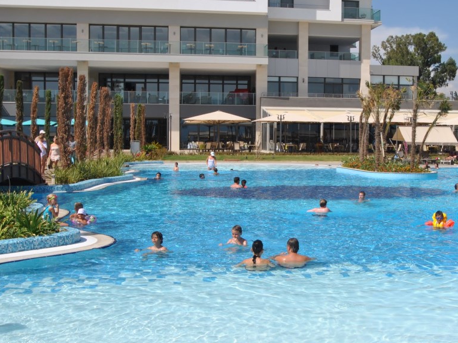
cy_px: 186
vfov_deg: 28.0
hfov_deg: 36.4
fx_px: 688
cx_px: 313
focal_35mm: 52
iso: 100
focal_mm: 24
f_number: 9
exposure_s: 1/320
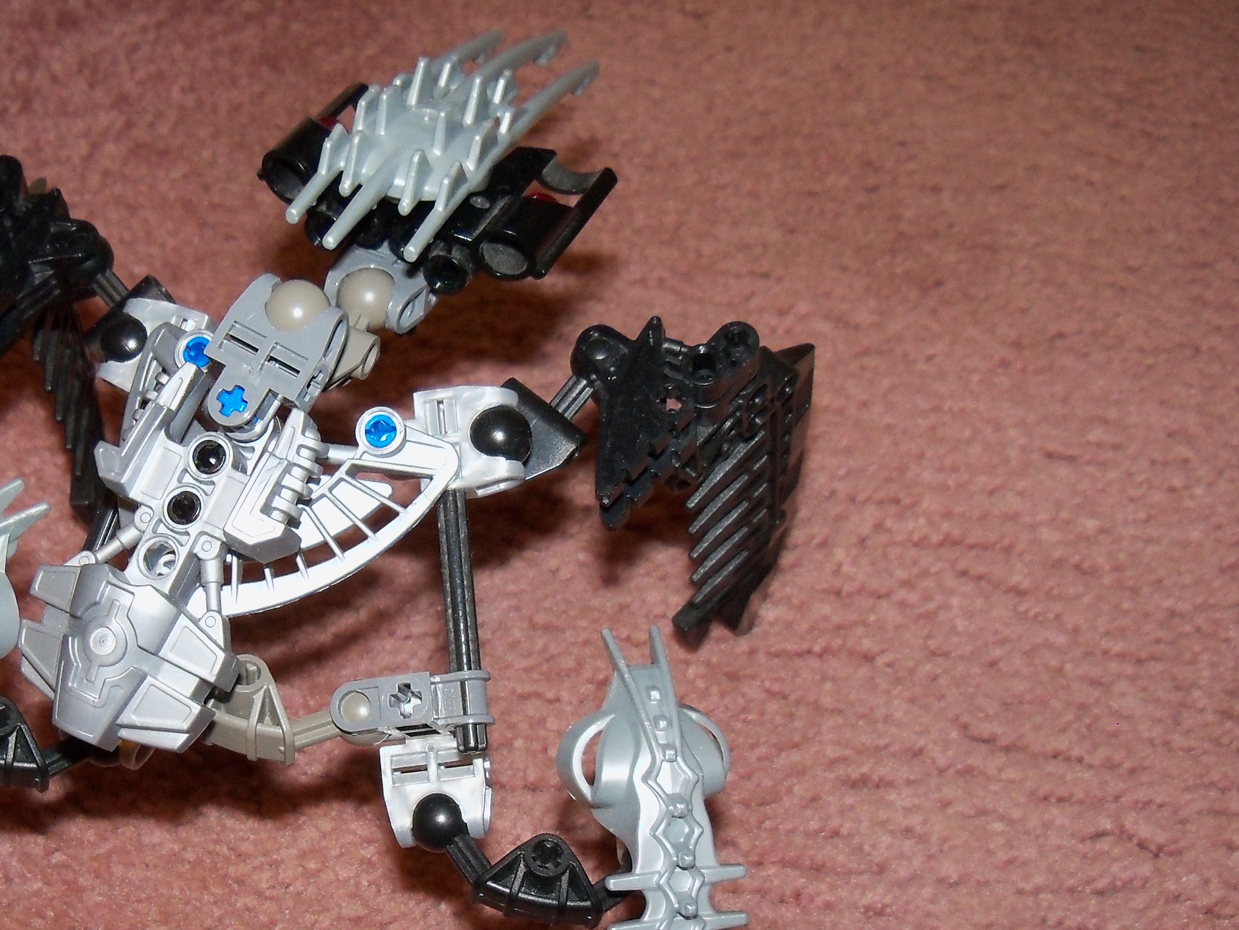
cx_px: 416
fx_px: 1861
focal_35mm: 52
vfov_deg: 27.8
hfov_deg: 36.4
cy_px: 636
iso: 200
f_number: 3.5
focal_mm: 6.2
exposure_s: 1/30
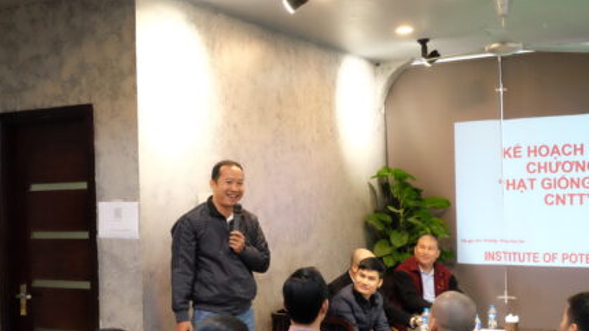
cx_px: 235
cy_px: 199
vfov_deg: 23.9
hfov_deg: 41.1
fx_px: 781
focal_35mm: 50
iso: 6400
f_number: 4
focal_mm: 23
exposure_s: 1/125
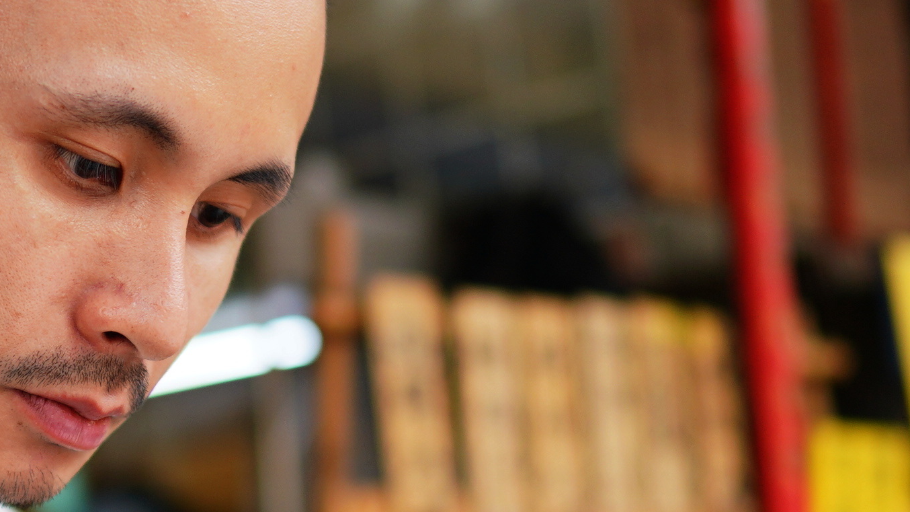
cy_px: 509
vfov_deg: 12.5
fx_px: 2316
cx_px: 36
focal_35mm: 96
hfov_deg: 21.6
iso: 200
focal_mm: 24
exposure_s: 1/400
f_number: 1.4
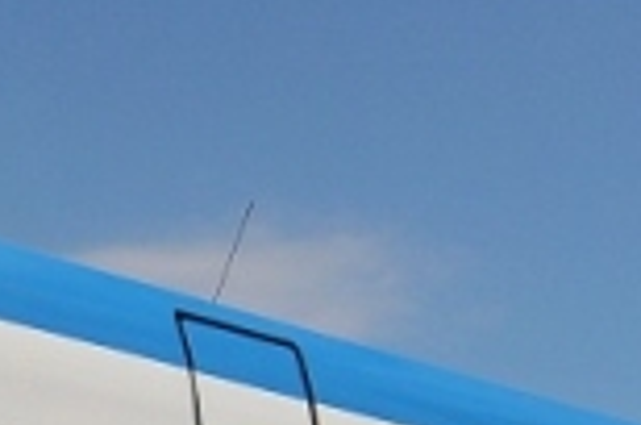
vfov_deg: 9.9
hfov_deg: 16.4
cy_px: 923
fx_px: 2221
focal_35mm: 125
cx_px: 425
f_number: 8
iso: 200
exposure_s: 1/1000
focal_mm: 16
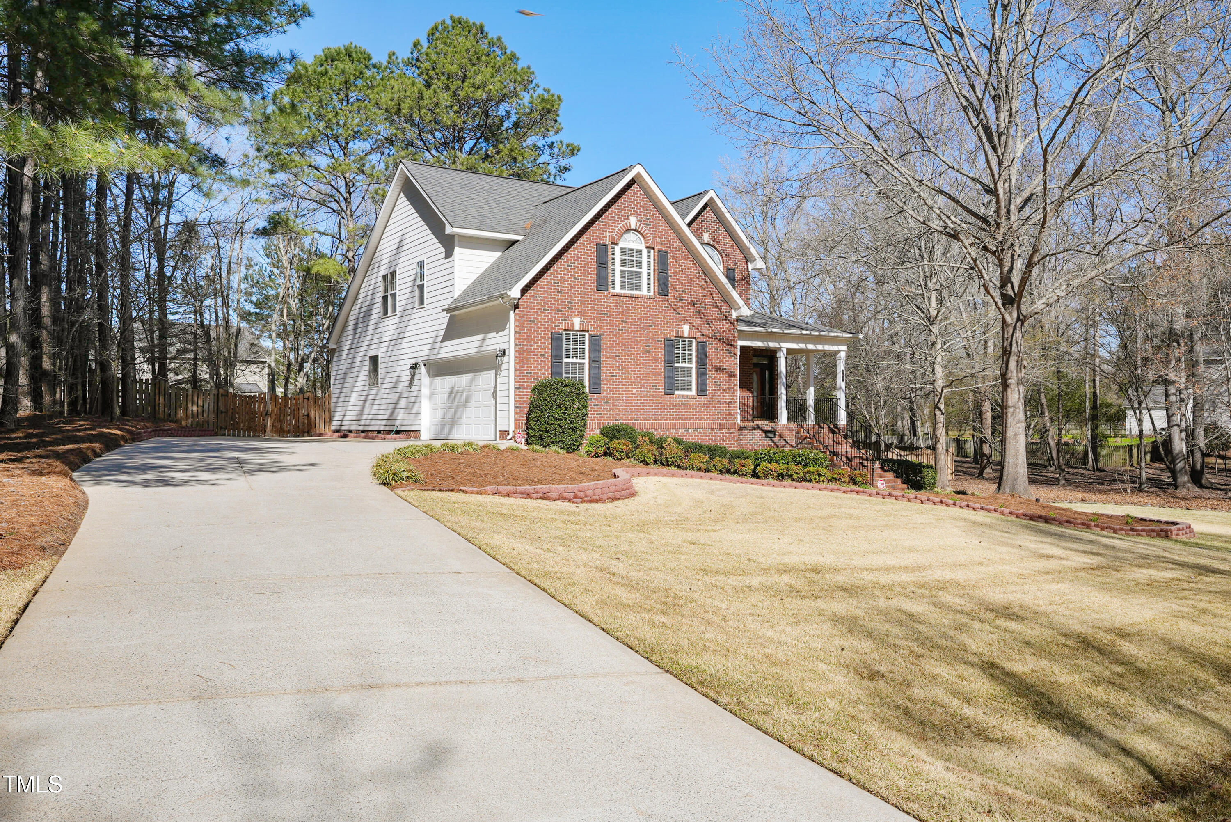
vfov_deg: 45.0
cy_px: 411
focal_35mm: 29
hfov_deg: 63.6
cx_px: 616
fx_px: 992
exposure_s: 1/200
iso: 80
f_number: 8
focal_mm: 29
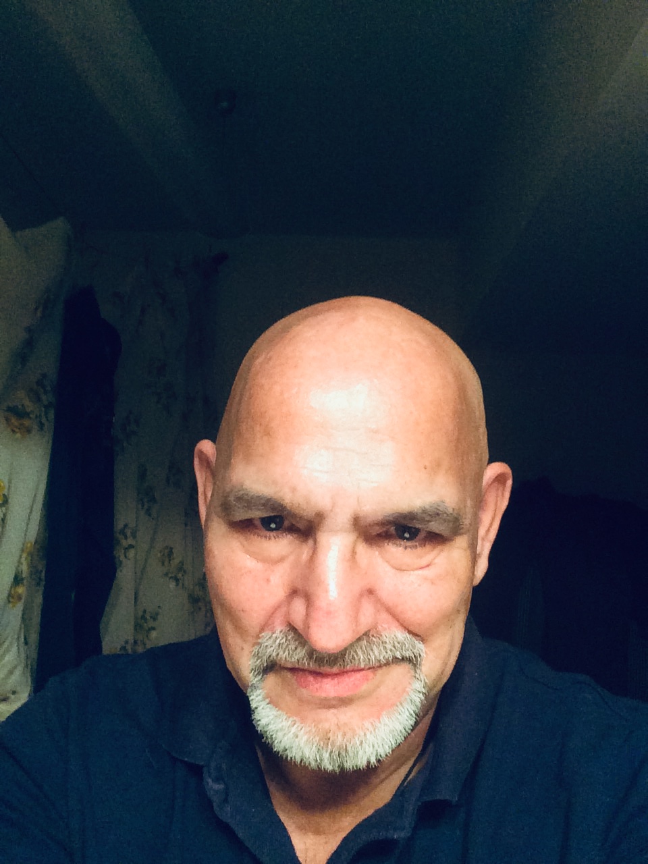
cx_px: 324
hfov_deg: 45.4
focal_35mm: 31
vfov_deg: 58.4
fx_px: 774
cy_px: 432
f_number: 2.4
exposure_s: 1/20
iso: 400
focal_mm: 2.15
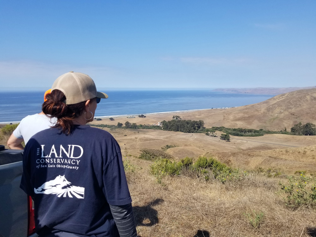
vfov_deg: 53.1
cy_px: 118
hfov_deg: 67.3
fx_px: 237
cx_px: 158
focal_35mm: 26
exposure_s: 1/2400
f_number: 1.7
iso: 50
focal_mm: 4.25
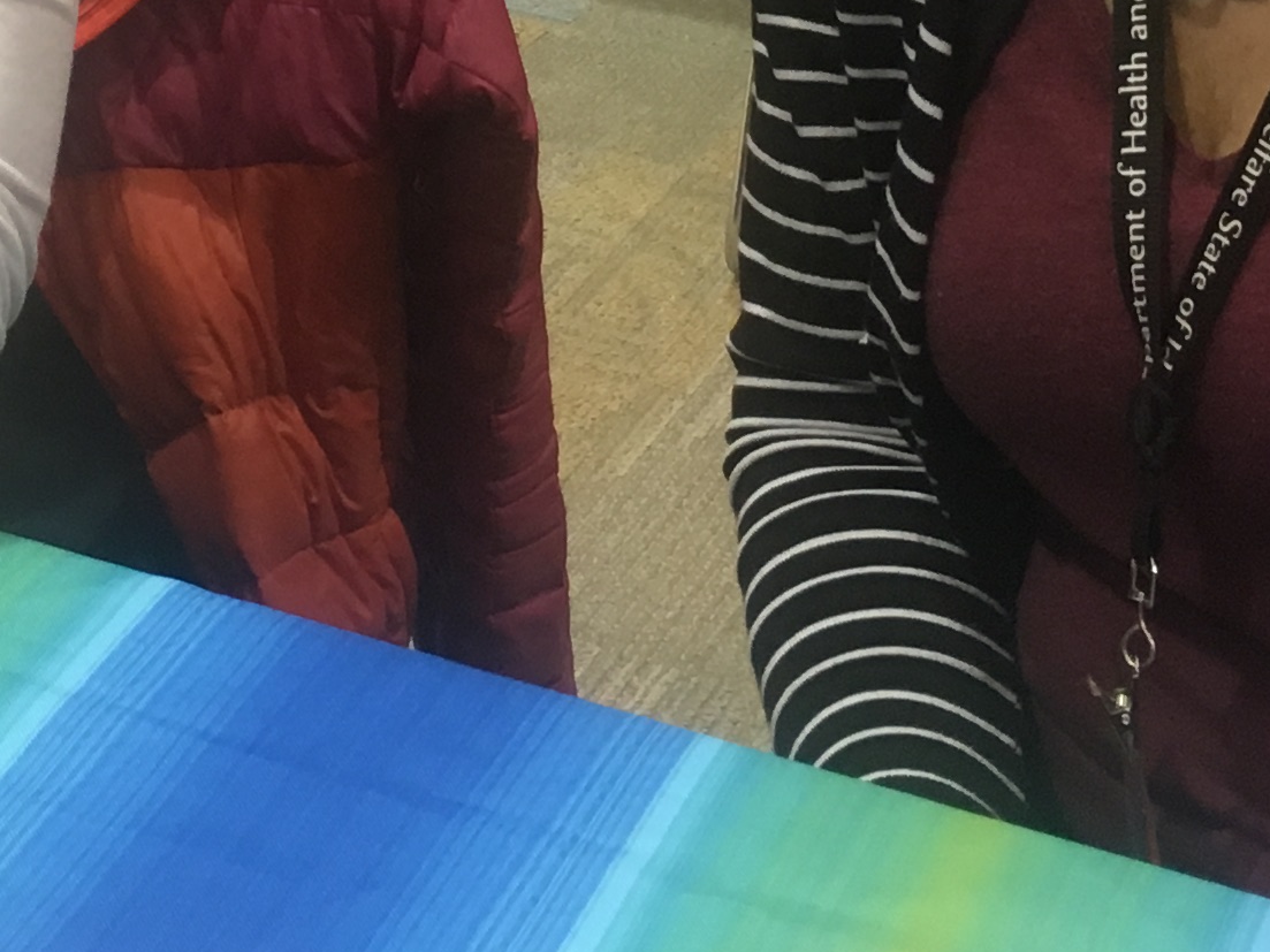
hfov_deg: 18.4
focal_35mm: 106
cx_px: 221
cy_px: -516
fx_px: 3889
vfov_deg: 13.1
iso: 100
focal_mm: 4.15
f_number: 2.2
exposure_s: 1/30
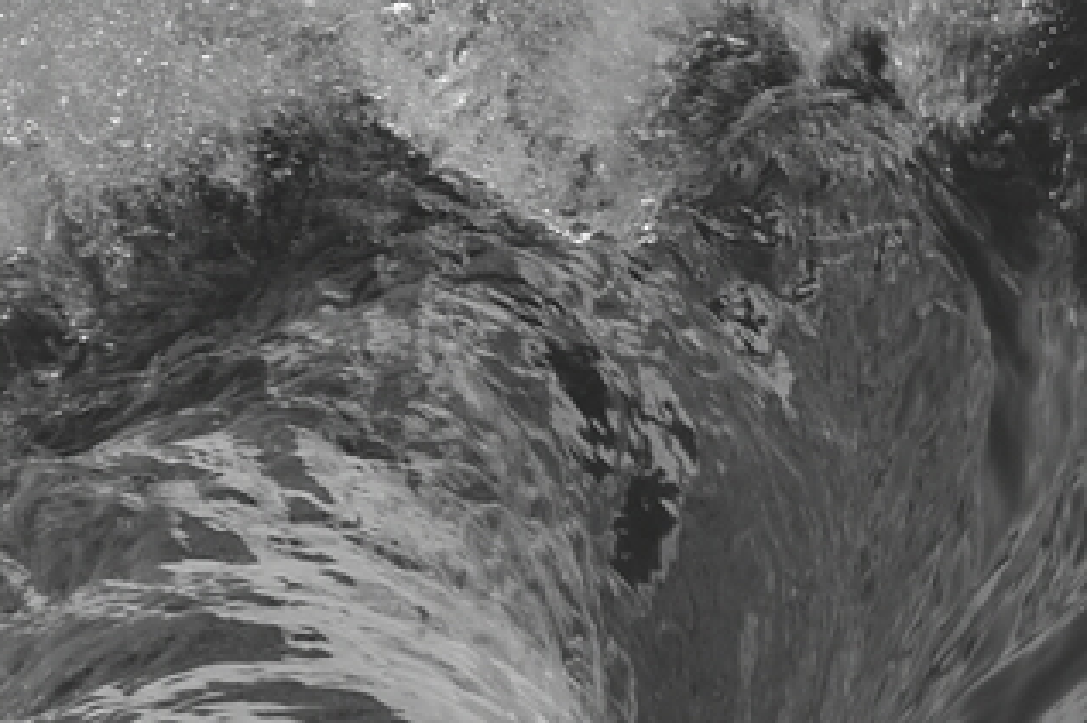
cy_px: 409
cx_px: 353
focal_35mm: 2272
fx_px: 68563
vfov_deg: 0.6
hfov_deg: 0.9
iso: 100
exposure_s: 1/640
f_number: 9
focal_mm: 300
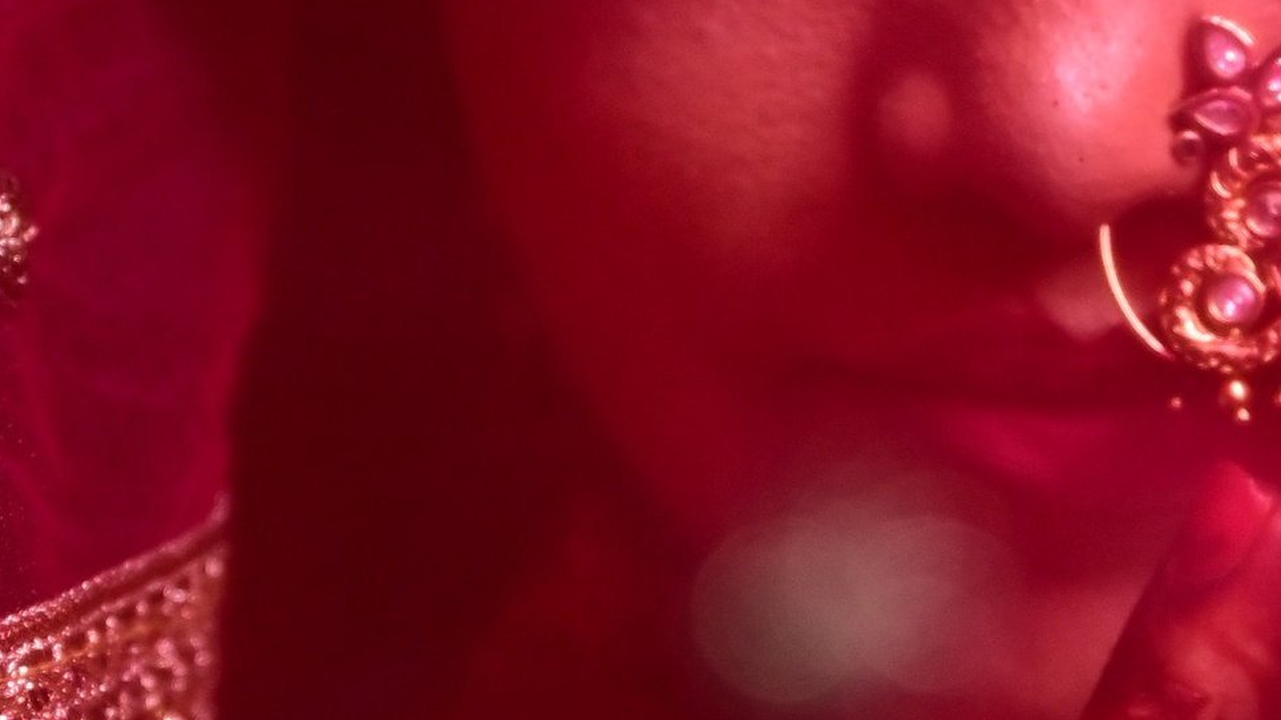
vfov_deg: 5.8
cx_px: 1005
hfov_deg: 10.3
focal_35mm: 209
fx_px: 7098
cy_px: 632
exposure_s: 1/160
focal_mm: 50
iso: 640
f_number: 2.8
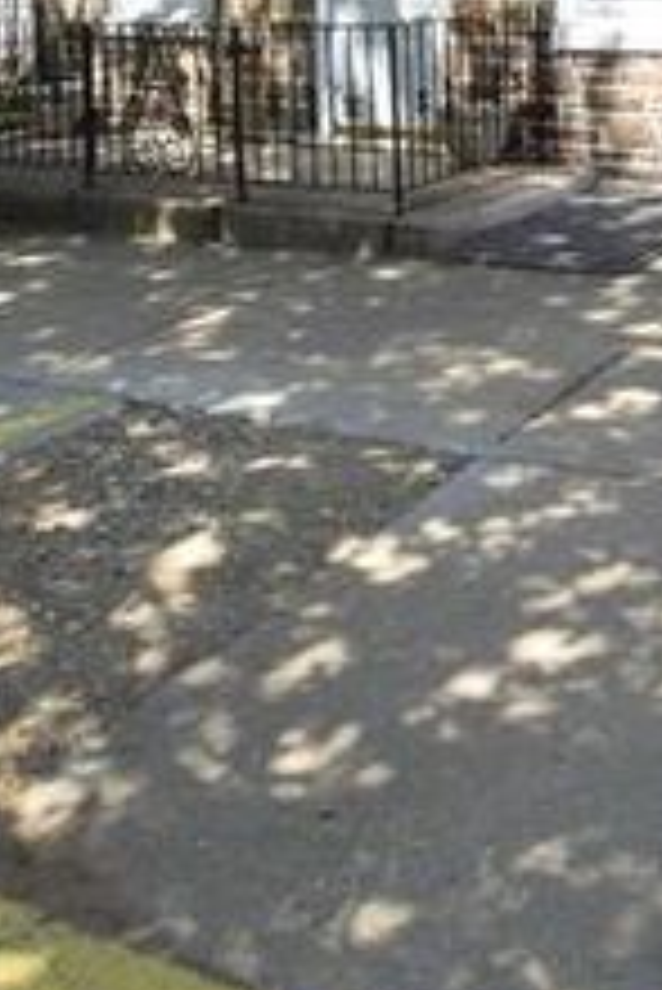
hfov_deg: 26.3
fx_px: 1404
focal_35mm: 51
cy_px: -137
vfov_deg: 33.2
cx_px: 459
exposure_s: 1/320
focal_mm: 10
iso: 200
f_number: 9
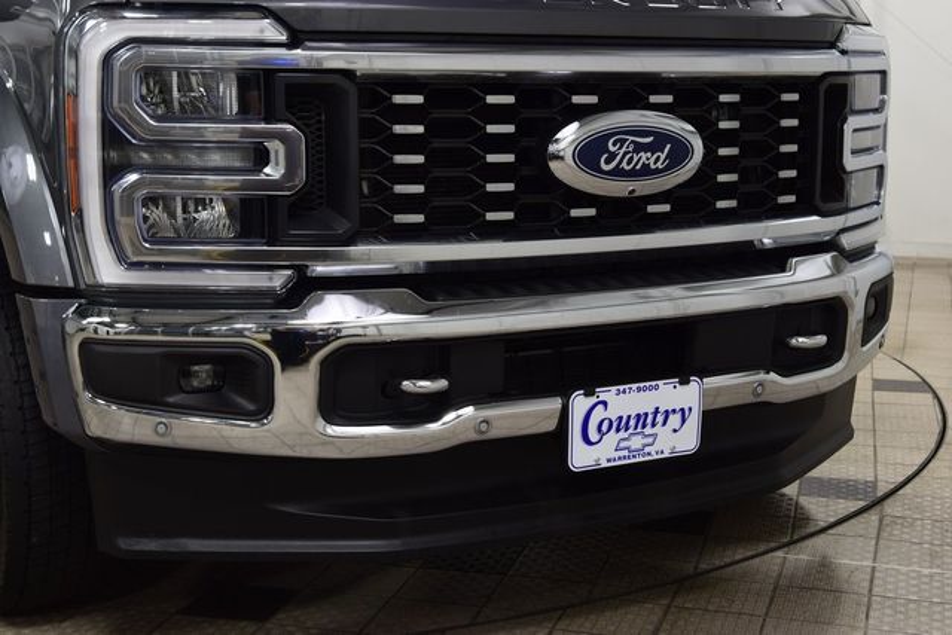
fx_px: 1428
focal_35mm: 54
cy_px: 318
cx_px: 476
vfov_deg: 25.1
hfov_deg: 36.9
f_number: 6.3
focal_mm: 36
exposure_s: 1/15
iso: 400
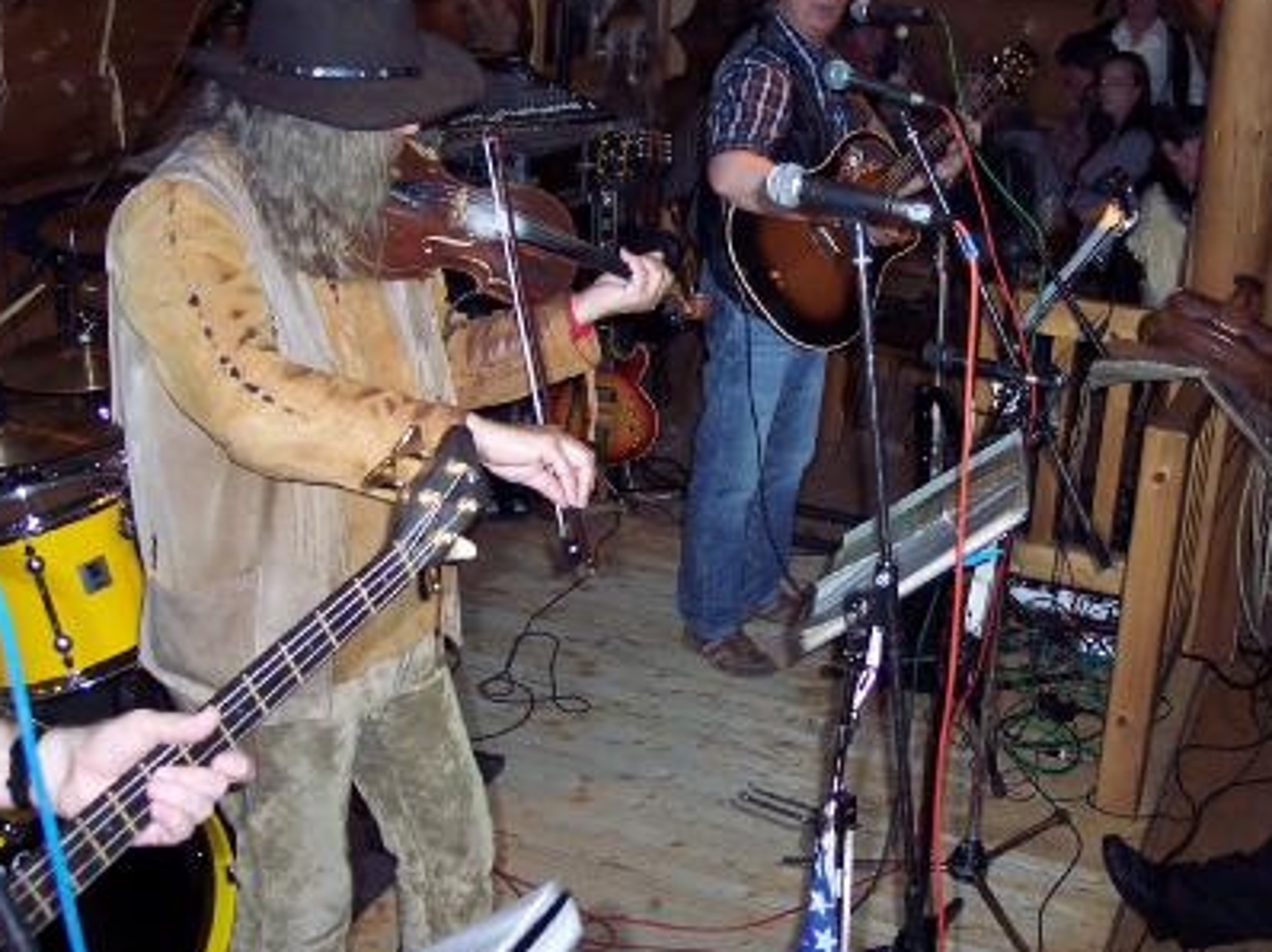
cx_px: 754
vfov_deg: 29.6
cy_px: 423
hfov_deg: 38.8
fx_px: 1799
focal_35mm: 49
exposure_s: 1/60
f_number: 2.8
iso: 100
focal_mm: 8
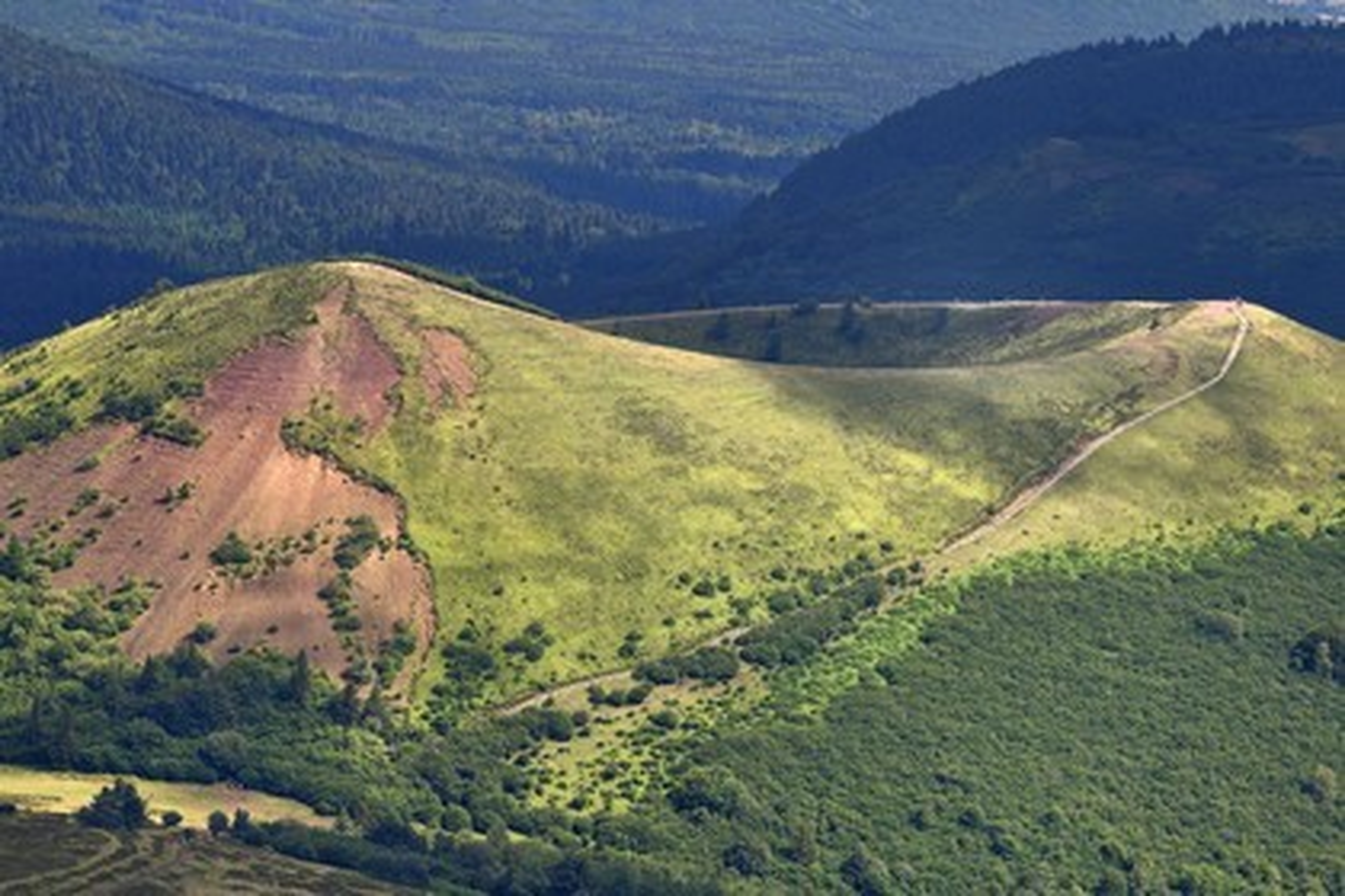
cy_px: 448
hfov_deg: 10.3
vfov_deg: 6.9
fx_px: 7472
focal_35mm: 200
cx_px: 672
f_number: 7.1
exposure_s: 1/400
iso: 200
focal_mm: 200
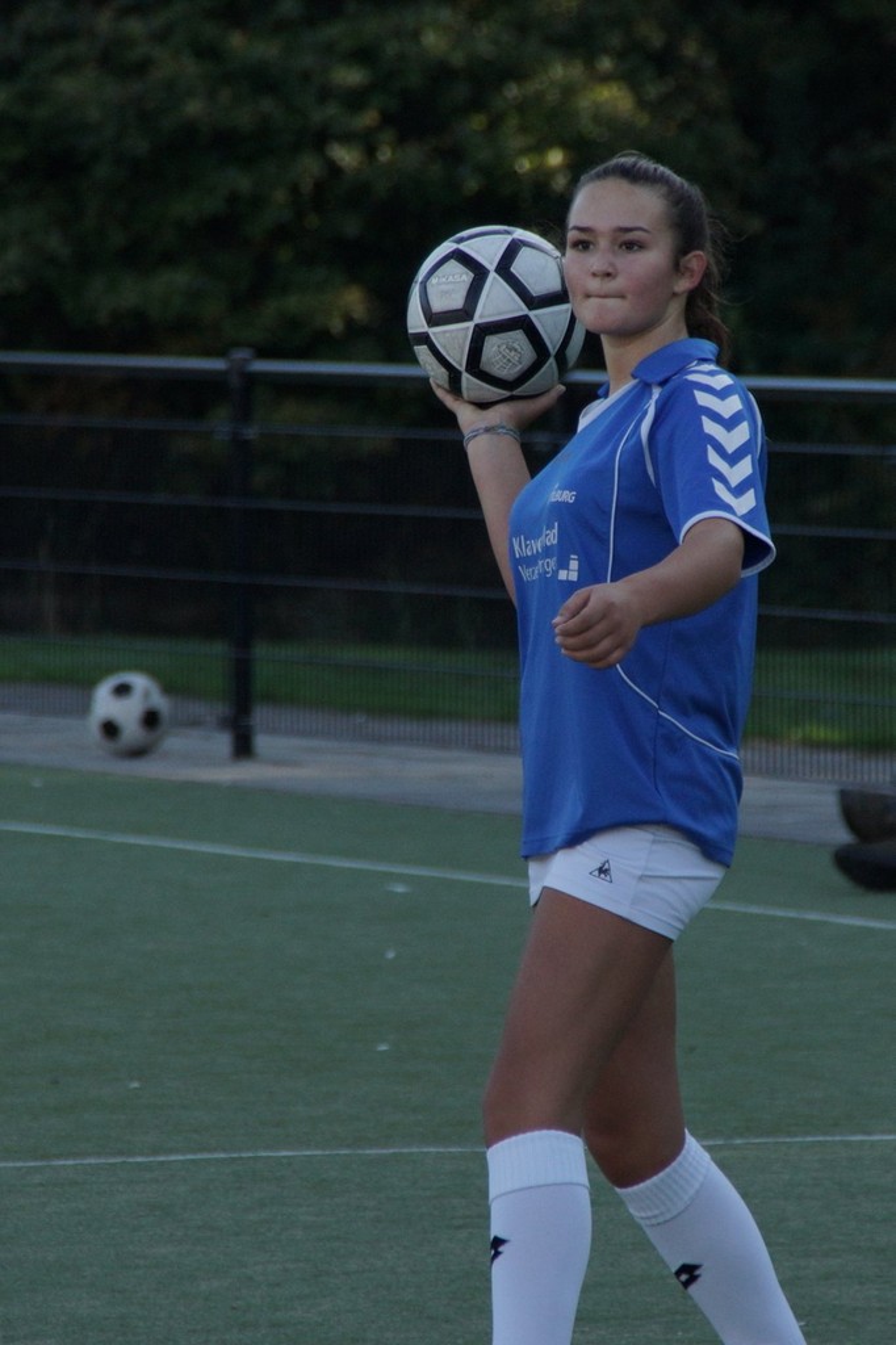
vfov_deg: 7.6
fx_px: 10086
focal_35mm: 270
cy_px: 672
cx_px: 448
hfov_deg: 5.1
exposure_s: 1/640
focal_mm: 180
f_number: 6.3
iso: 400
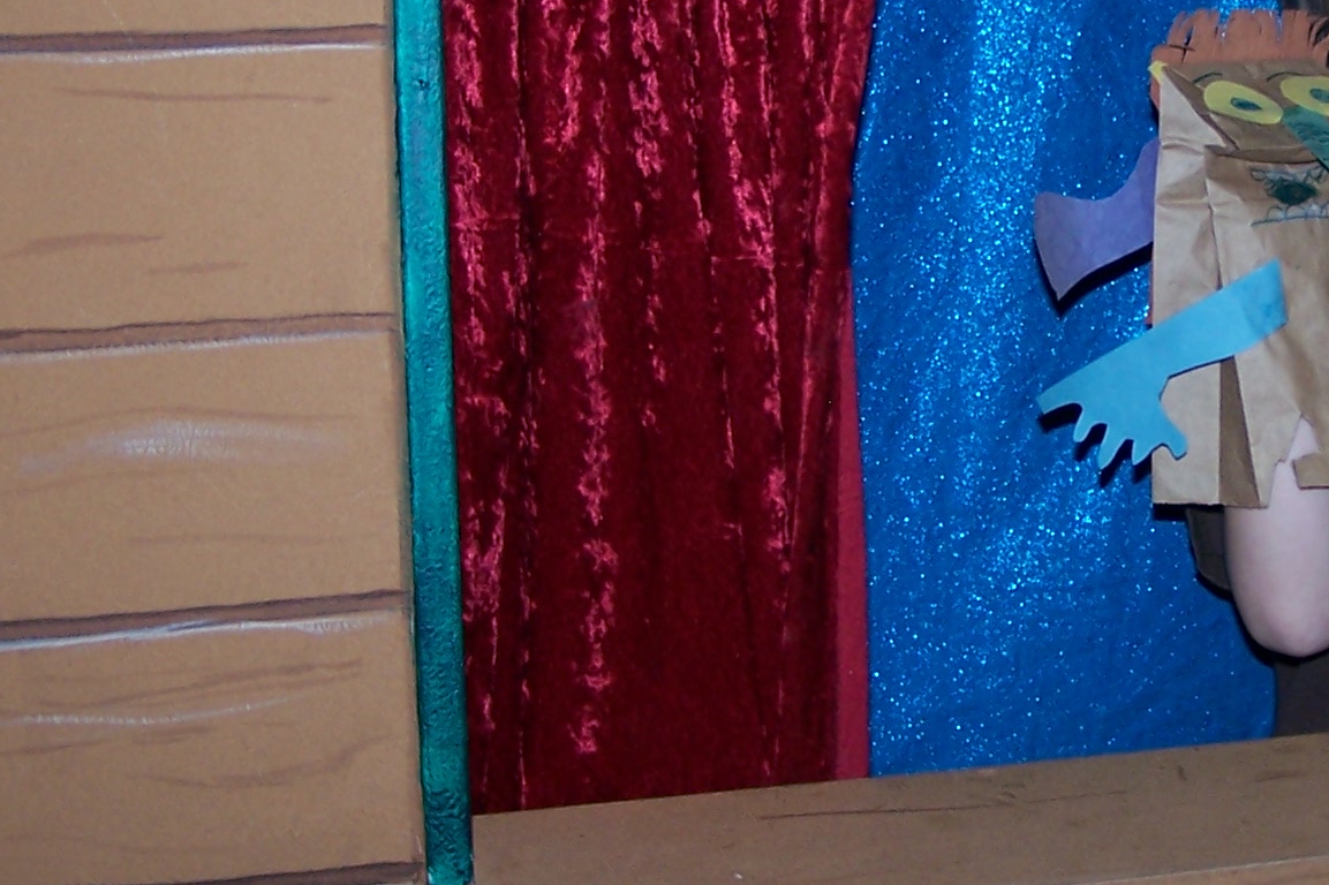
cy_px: 301
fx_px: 2915
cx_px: 1263
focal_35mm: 79
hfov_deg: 24.7
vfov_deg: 17.2
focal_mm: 6.3
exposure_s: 1/60
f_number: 2.8
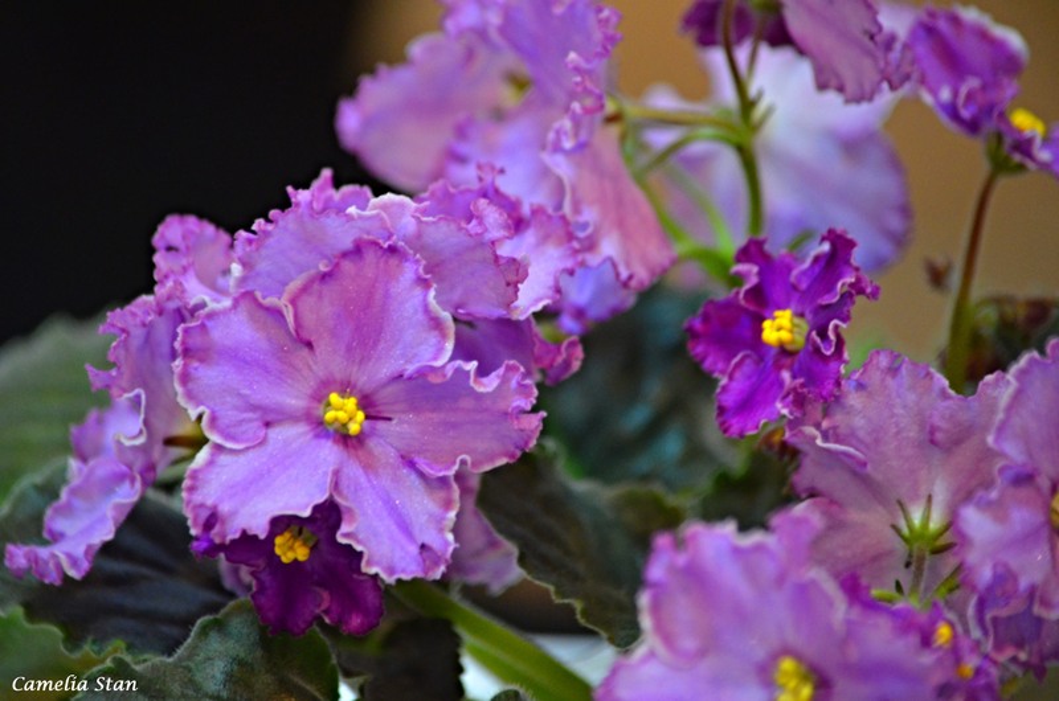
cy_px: 350
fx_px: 8807
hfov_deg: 6.9
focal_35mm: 300
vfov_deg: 4.6
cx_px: 530
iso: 1600
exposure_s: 1/30
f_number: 5
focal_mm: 200
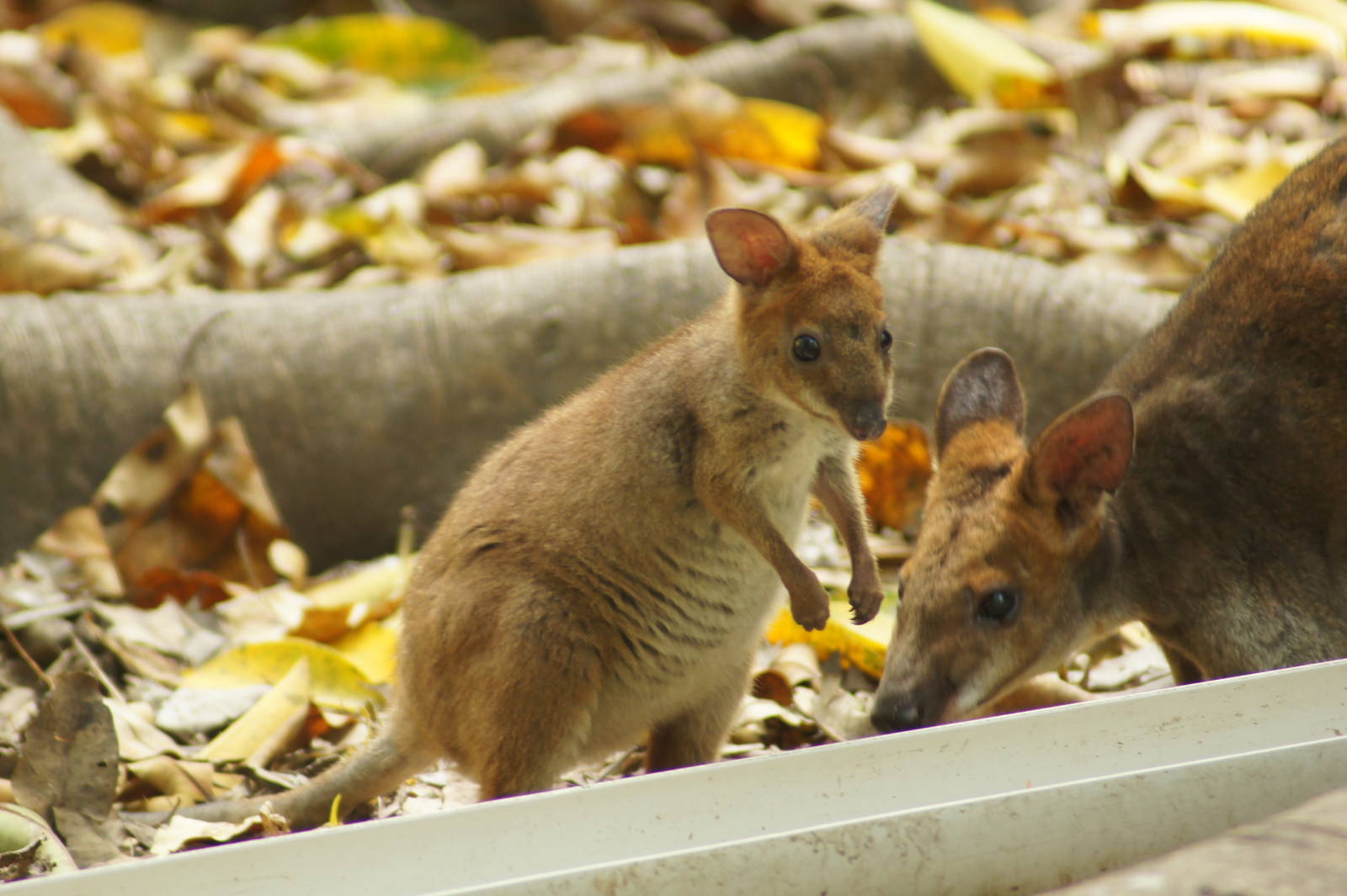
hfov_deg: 4.6
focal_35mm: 450
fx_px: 16828
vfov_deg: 3.1
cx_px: 674
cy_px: 448
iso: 400
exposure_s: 1/25
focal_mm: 300
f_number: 5.6
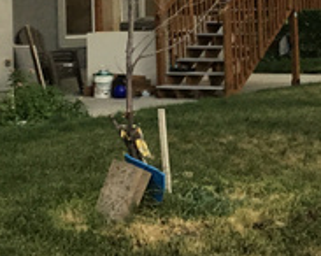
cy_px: -51
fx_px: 1006
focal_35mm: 106
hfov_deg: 18.1
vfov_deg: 14.1
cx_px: 198
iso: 32
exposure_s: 1/40
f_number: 2.4
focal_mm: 3.3
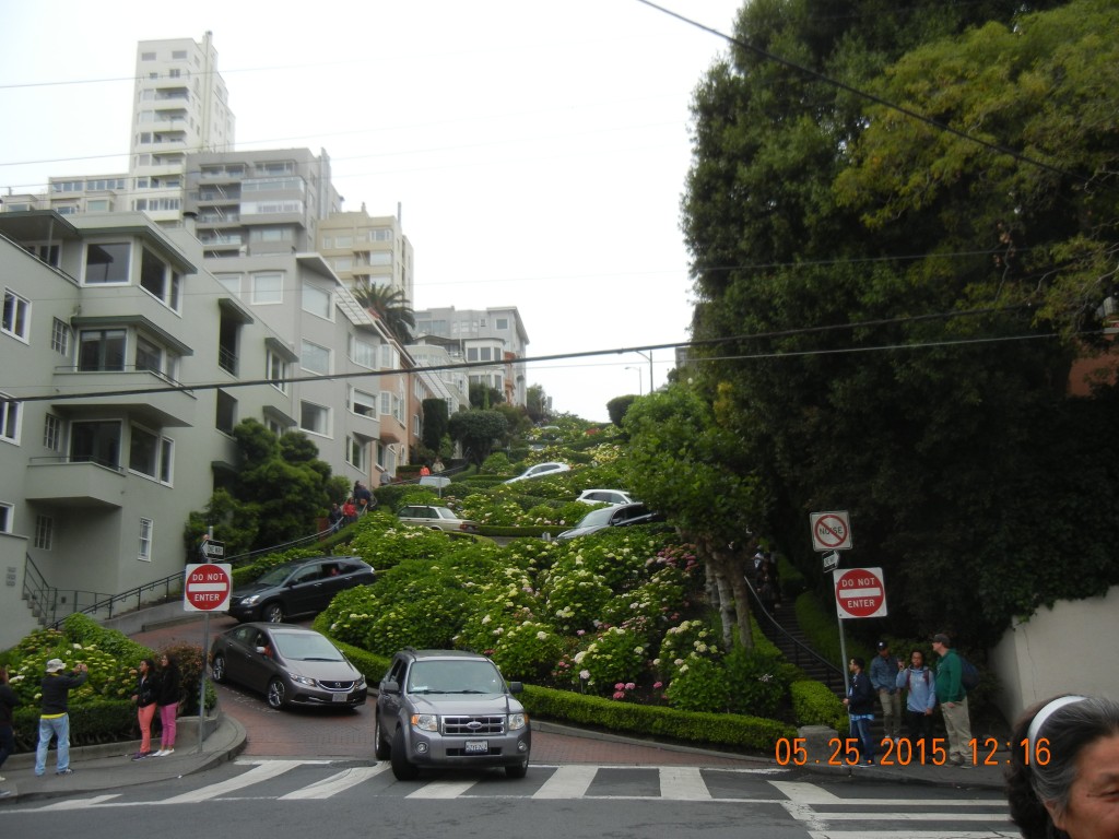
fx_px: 1099
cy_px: 420
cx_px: 560
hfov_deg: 54.0
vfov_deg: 41.8
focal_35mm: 34
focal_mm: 6.2
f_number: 3.6
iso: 160
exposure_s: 1/434
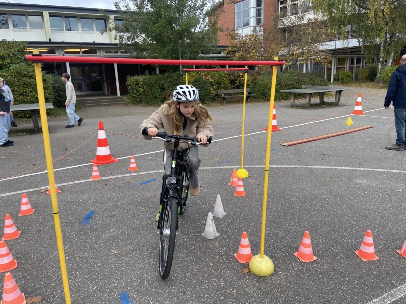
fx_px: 305
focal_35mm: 26
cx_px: 203
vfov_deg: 53.1
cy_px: 152
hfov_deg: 67.3
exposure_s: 1/568
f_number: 1.8
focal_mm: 4.25
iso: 32
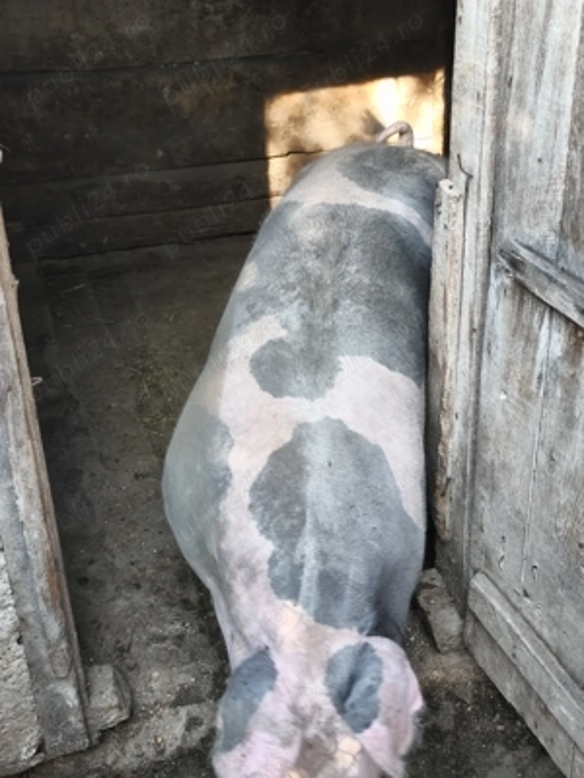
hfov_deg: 31.5
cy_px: 389
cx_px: 292
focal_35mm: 46
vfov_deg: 41.2
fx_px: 1035
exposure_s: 1/100
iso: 125
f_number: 1.65
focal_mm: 6.14
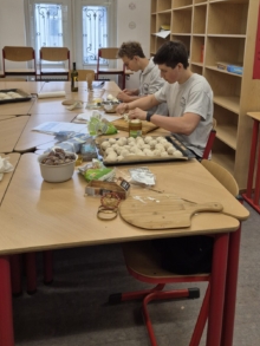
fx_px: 330
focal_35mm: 33
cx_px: 144
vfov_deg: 53.7
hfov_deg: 42.9
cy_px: 103
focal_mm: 5.4
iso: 64
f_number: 1.8
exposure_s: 1/100
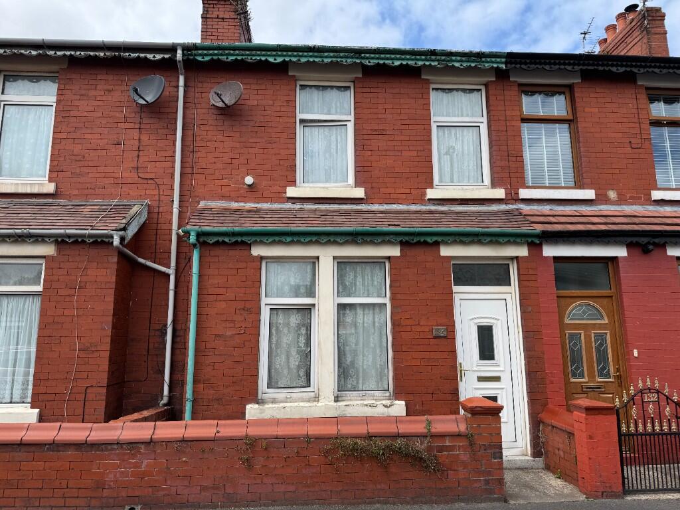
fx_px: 471
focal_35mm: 24
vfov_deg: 56.8
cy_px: 255
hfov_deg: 71.6
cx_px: 340
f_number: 1.78
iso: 80
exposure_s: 1/2604
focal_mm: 6.76
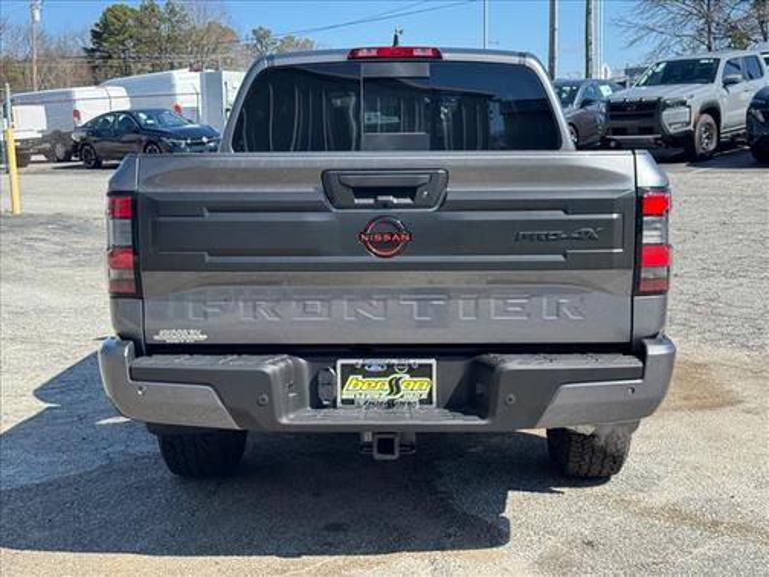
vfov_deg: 30.3
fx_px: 1066
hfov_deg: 39.7
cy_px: 288
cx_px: 384
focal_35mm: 48
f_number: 1.78
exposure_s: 1/1724
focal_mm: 6.76
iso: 64
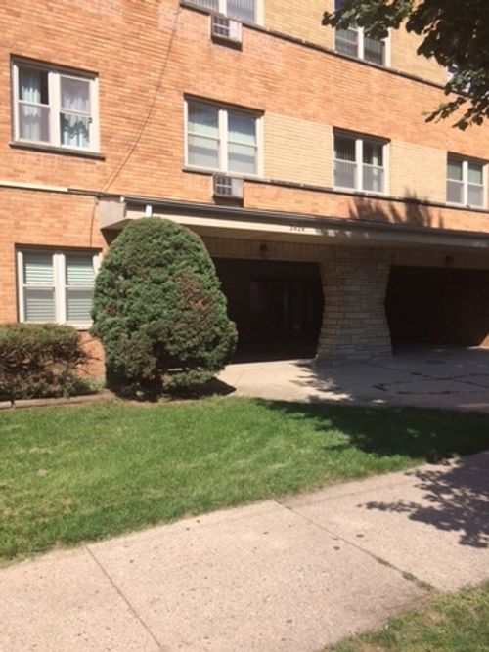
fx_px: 546
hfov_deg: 48.2
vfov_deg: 61.7
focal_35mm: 29
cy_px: 326
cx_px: 244
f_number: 2.2
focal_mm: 4.15
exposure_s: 1/1709
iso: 32
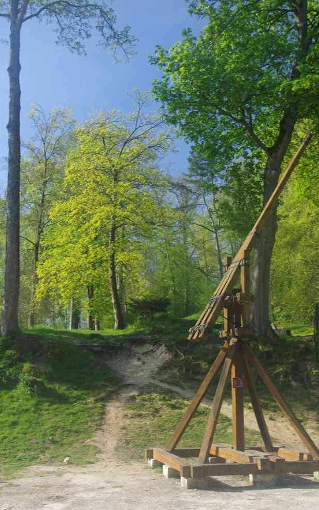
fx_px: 598
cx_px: 151
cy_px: 256
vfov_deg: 46.2
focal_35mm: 43
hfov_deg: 29.9
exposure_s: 1/60
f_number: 9
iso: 200
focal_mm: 28
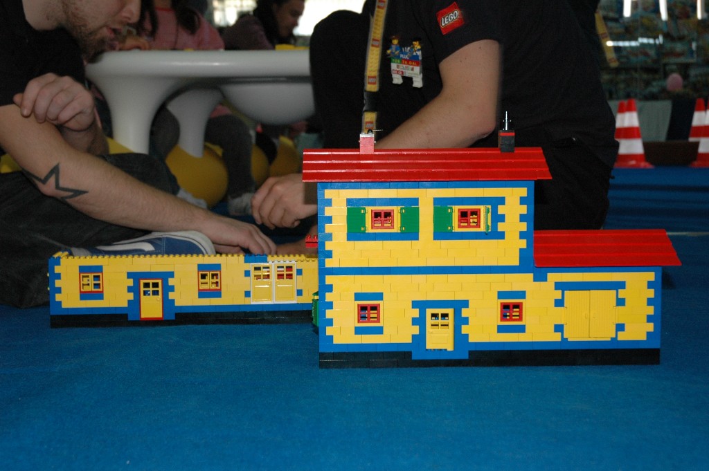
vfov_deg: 25.7
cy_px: 236
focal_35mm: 52
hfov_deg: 37.9
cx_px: 354
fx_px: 1033
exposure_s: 1/30
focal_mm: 35
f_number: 5.6
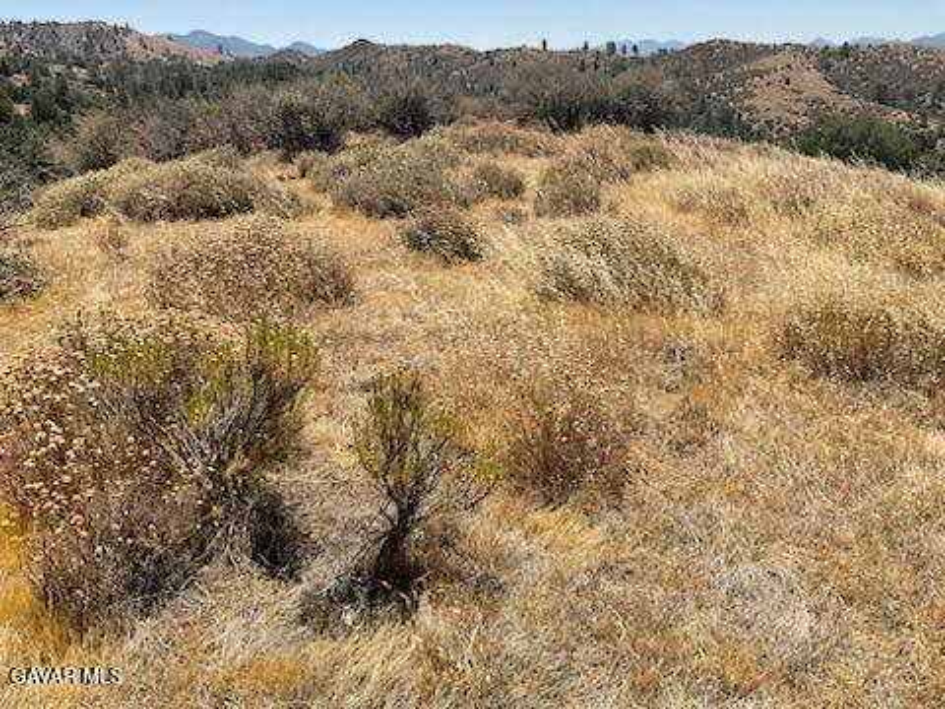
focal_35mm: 29
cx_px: 472
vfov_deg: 48.2
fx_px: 792
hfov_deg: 61.7
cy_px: 354
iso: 16
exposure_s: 1/2227
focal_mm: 3
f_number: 1.8
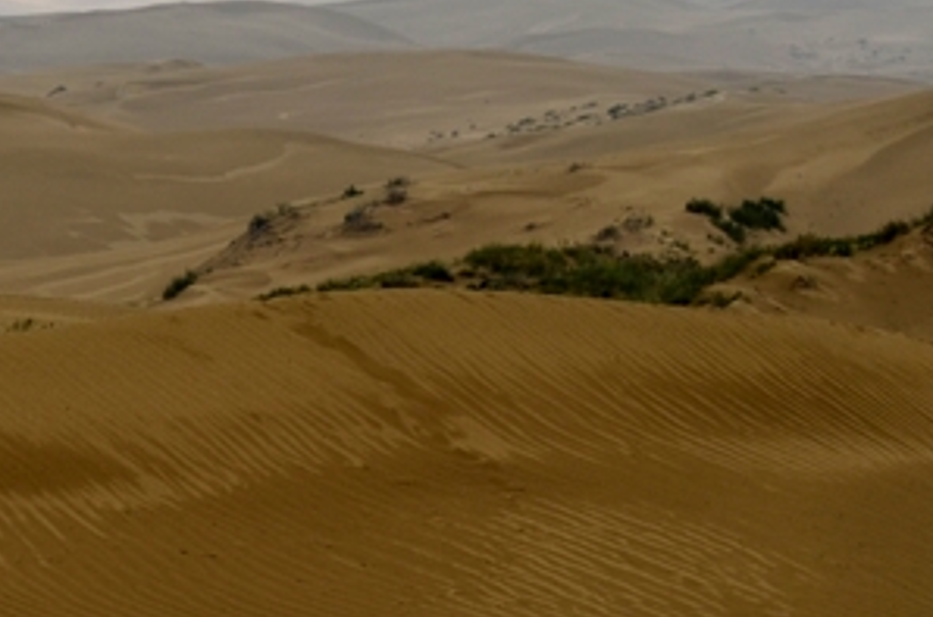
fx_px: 6449
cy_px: 110
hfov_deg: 8.2
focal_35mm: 250
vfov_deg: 5.5
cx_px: -304
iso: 100
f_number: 11
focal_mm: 55
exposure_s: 1/100
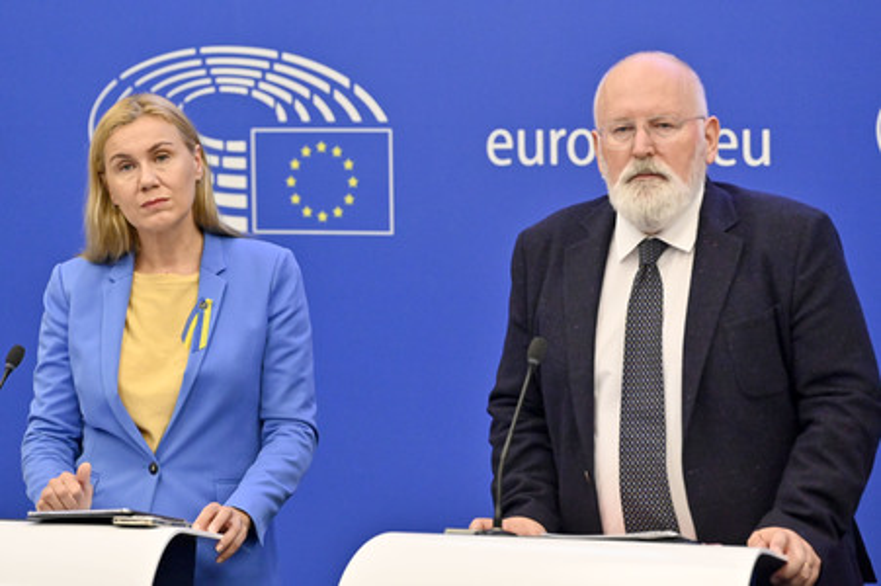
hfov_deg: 11.4
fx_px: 4402
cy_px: 293
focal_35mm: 180
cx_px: 440
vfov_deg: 7.6
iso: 5000
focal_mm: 180
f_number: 4
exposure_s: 1/640
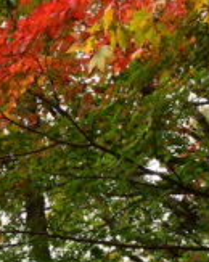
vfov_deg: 14.5
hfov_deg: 10.5
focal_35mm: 133
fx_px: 1030
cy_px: 125
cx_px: -236
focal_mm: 24
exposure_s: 1/25
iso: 640
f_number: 16
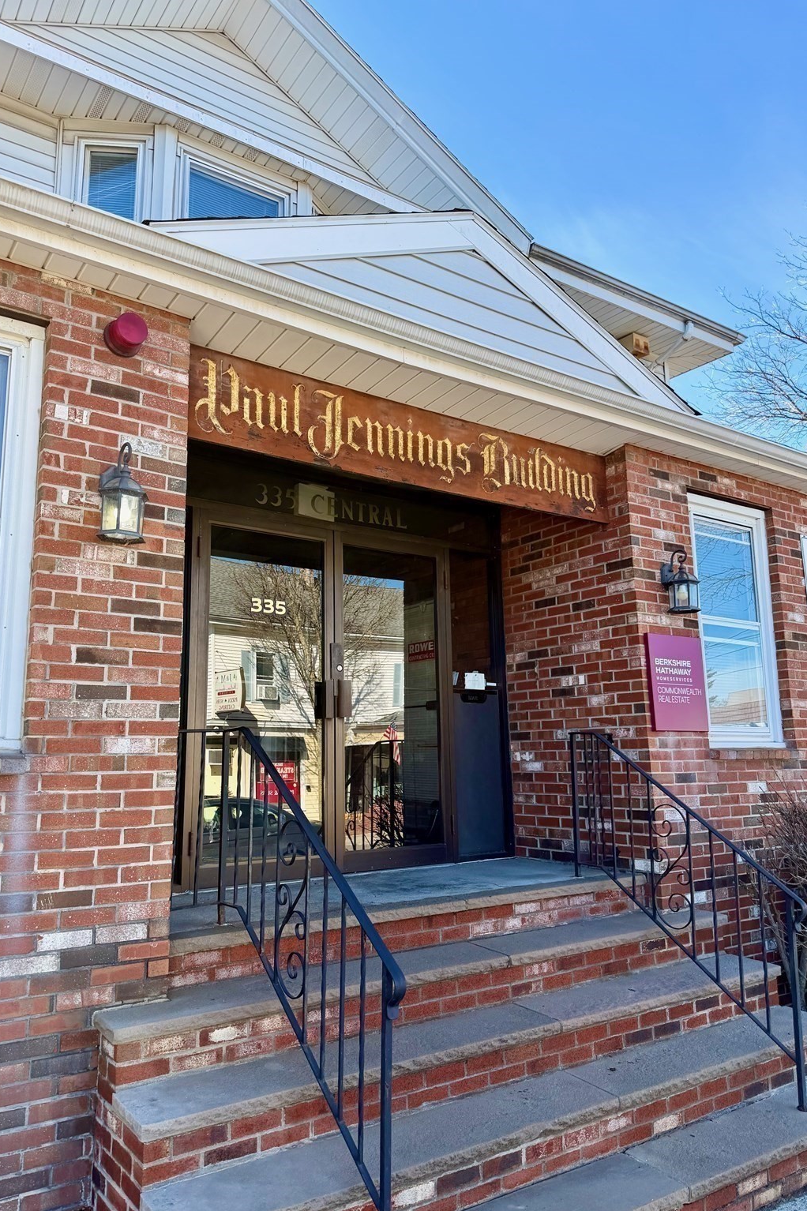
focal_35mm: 25
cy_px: 606
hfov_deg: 51.1
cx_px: 355
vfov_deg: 71.5
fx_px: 841
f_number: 1.78
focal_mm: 6.76
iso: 80
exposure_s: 1/979
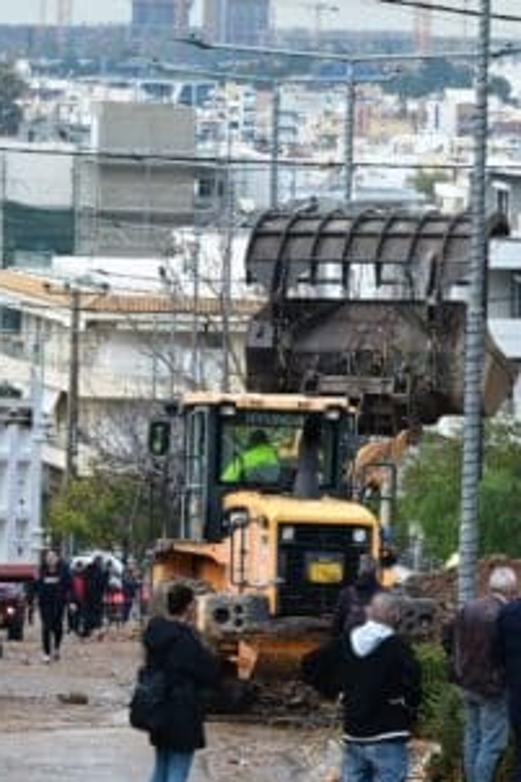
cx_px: 816
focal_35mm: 305
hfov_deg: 4.5
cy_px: 518
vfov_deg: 6.8
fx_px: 6628
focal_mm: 120
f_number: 7.1
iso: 800
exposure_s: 1/500
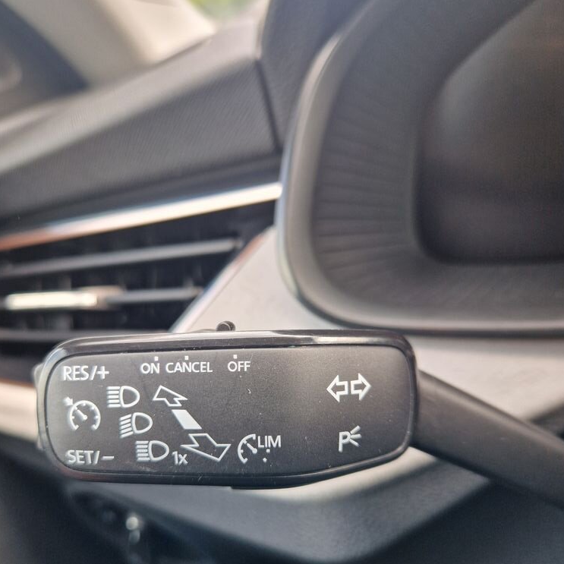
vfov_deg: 56.9
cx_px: 276
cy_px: 339
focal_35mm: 28
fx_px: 516
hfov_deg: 57.3
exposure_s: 1/100
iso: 50
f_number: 1.8
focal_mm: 5.4
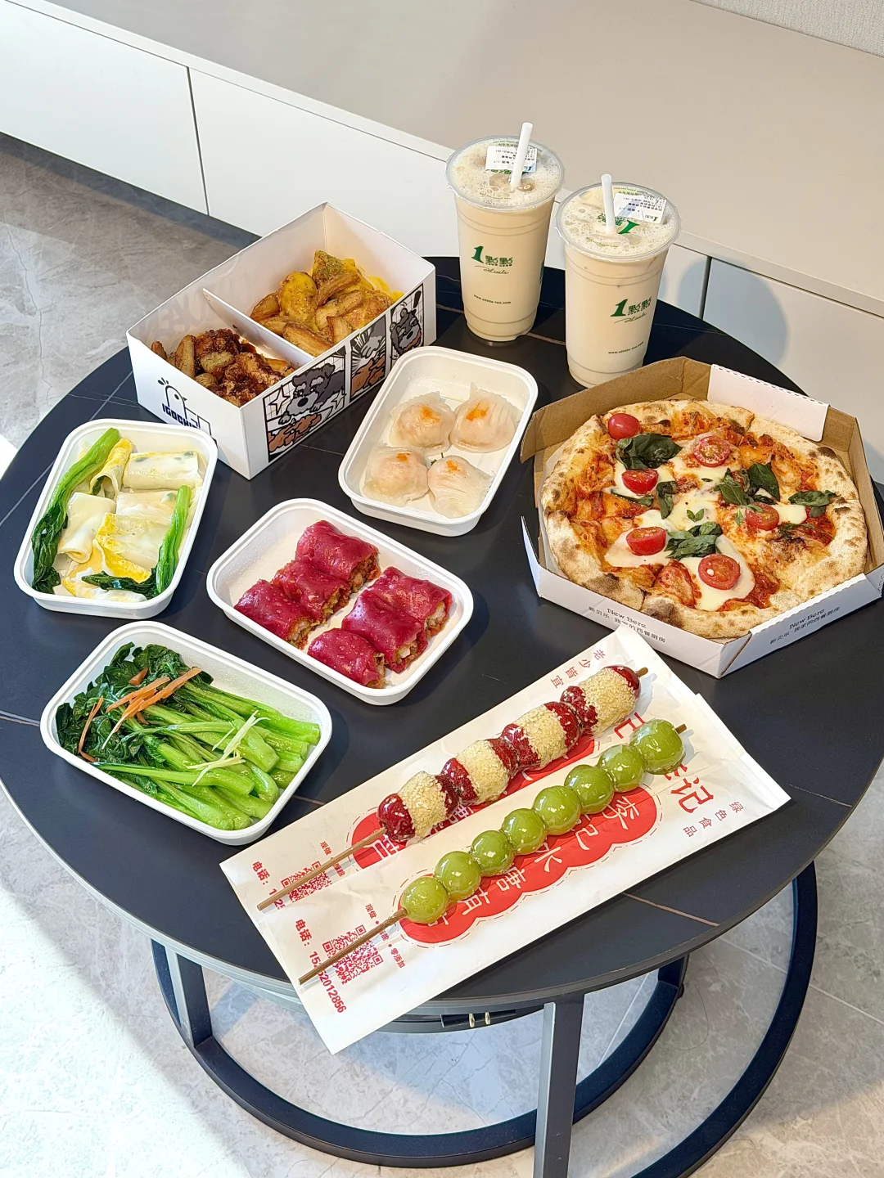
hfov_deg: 30.3
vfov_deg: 39.7
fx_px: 1634
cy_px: 589
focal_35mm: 48
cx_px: 442
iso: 80
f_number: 1.78
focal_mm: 6.76
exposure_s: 1/231
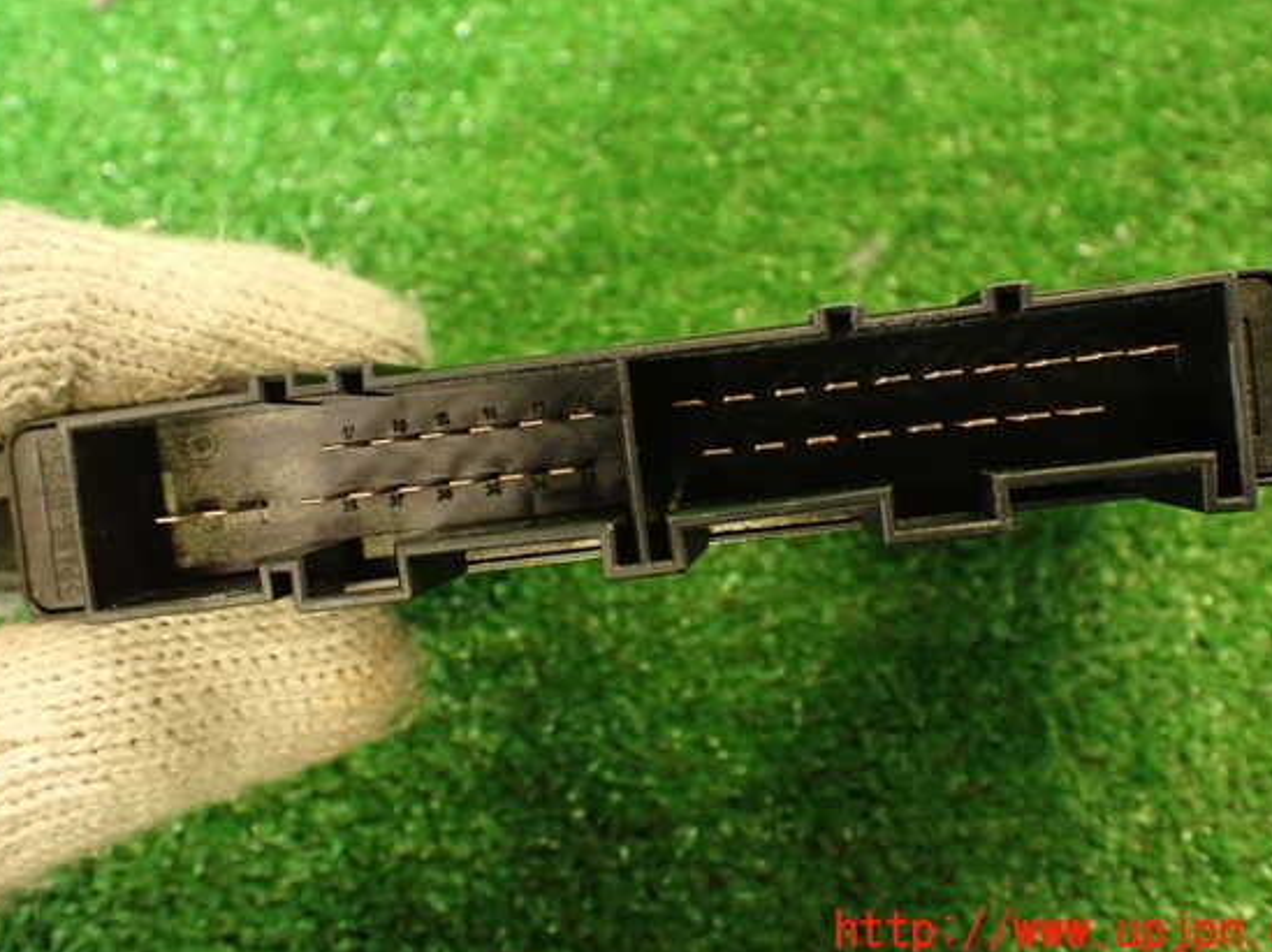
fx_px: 1285
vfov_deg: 40.6
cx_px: 663
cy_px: 440
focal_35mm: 35
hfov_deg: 52.6
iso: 500
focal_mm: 5.79
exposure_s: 1/30
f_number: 2.4
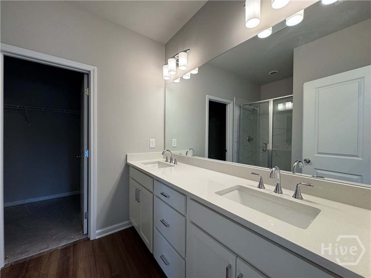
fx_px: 150
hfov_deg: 102.1
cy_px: 139
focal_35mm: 14
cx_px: 186
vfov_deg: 85.7
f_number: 2.2
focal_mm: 2.22
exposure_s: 1/120
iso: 100
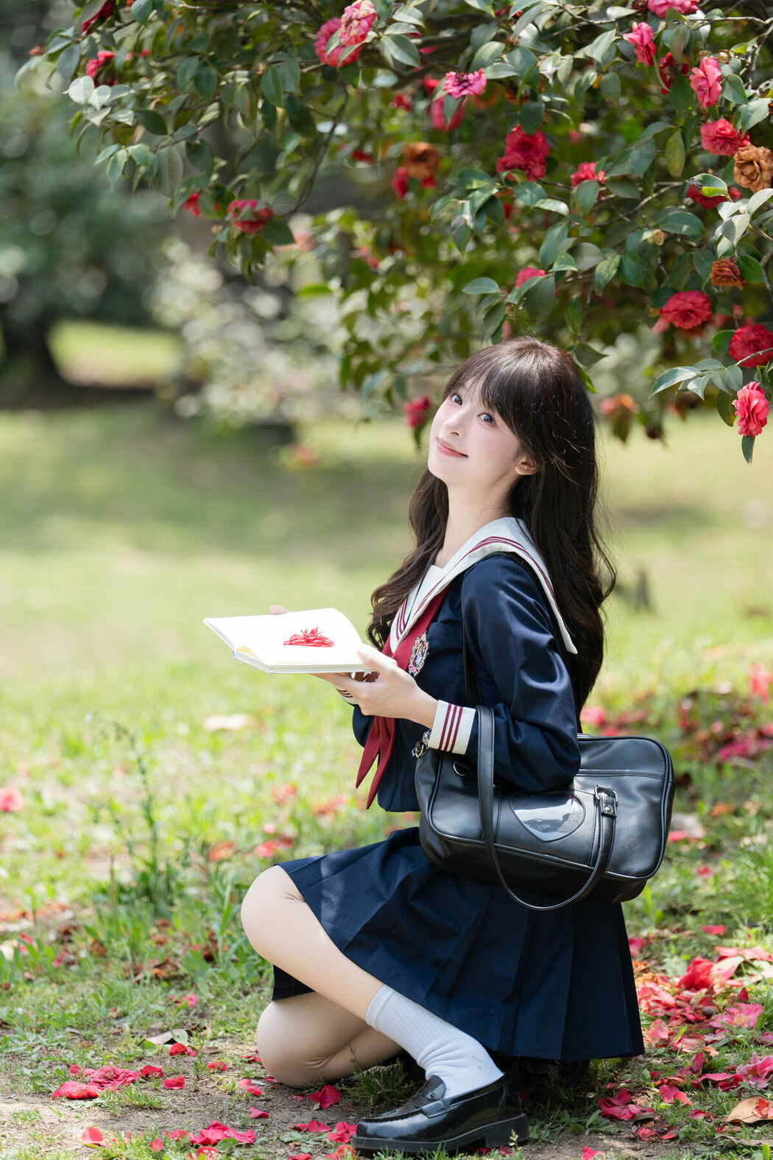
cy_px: 580
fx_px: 5121
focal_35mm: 159
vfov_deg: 12.9
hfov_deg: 8.6
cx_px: 386
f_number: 3.2
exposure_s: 1/400
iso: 125
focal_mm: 159
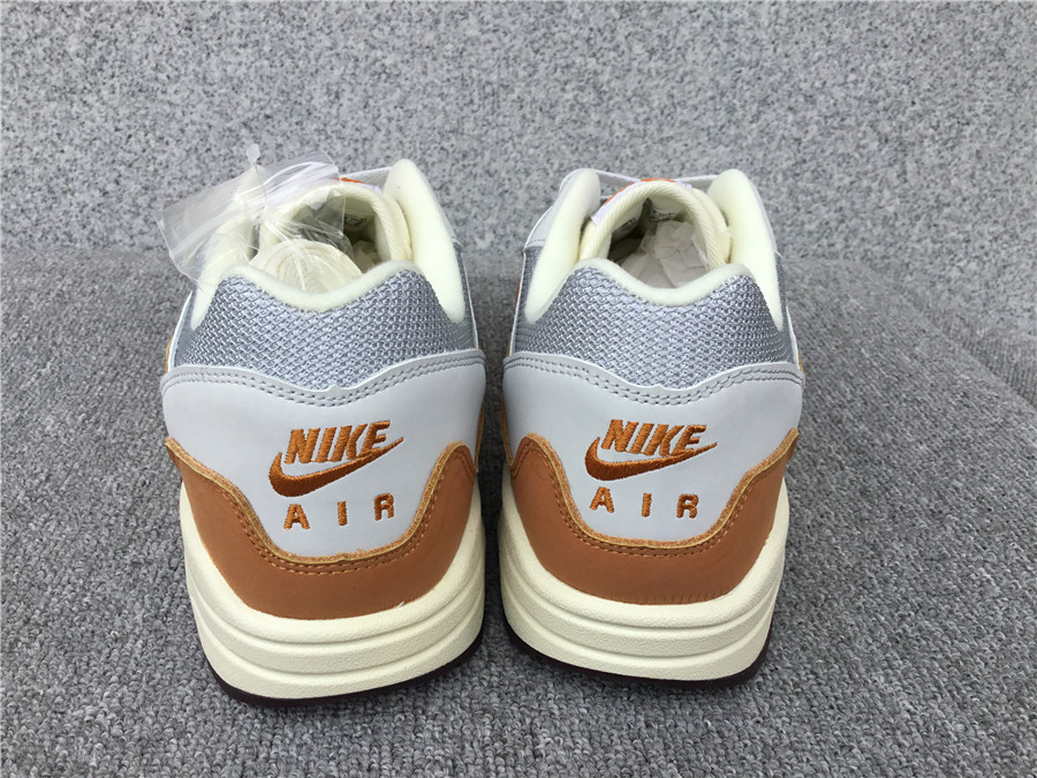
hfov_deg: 58.4
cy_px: 389
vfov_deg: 45.4
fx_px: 929
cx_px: 518
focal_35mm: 31
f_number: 2.4
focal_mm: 3.3
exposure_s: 1/532
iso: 25
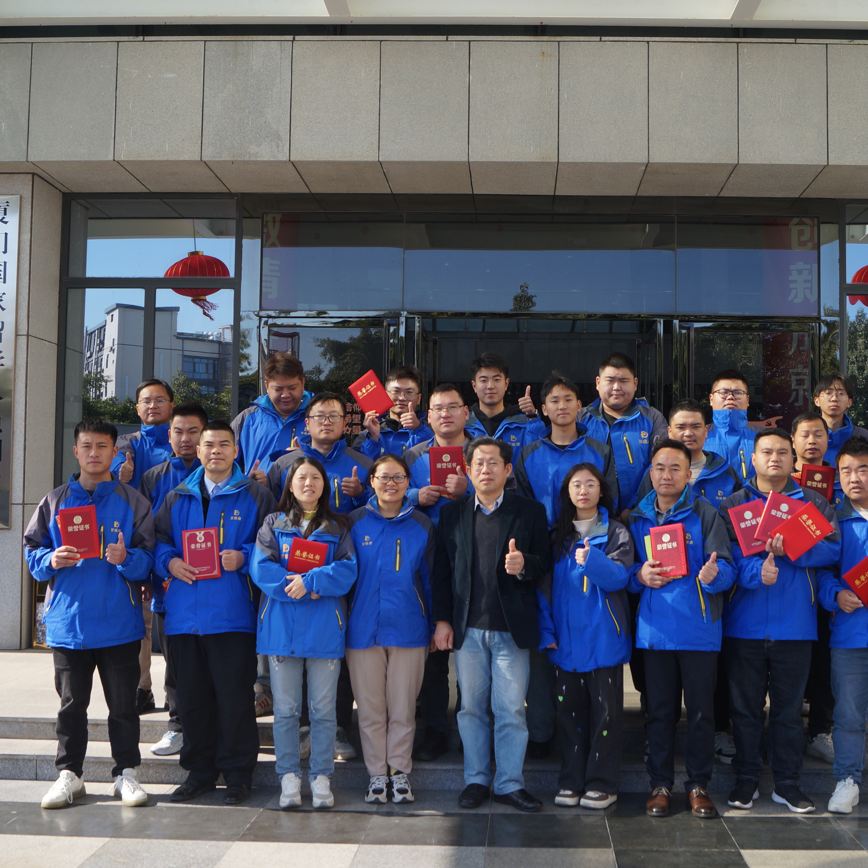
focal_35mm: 39
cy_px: 440
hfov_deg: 42.7
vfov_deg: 42.8
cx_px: 503
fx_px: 1106
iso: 100
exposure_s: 1/160
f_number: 6.3
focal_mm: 20
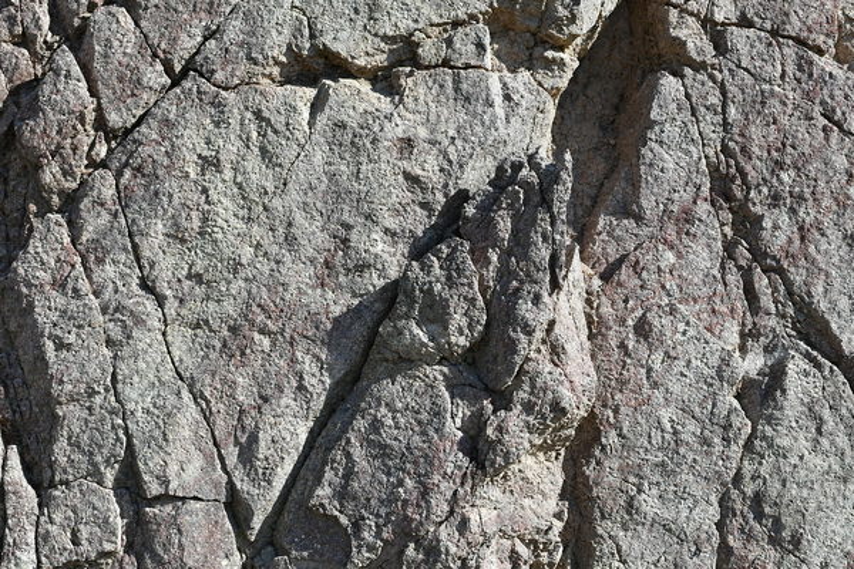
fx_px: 1233
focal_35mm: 52
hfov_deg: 38.2
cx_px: 427
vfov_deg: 26.0
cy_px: 284
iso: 100
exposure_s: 1/125
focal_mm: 35
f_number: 11
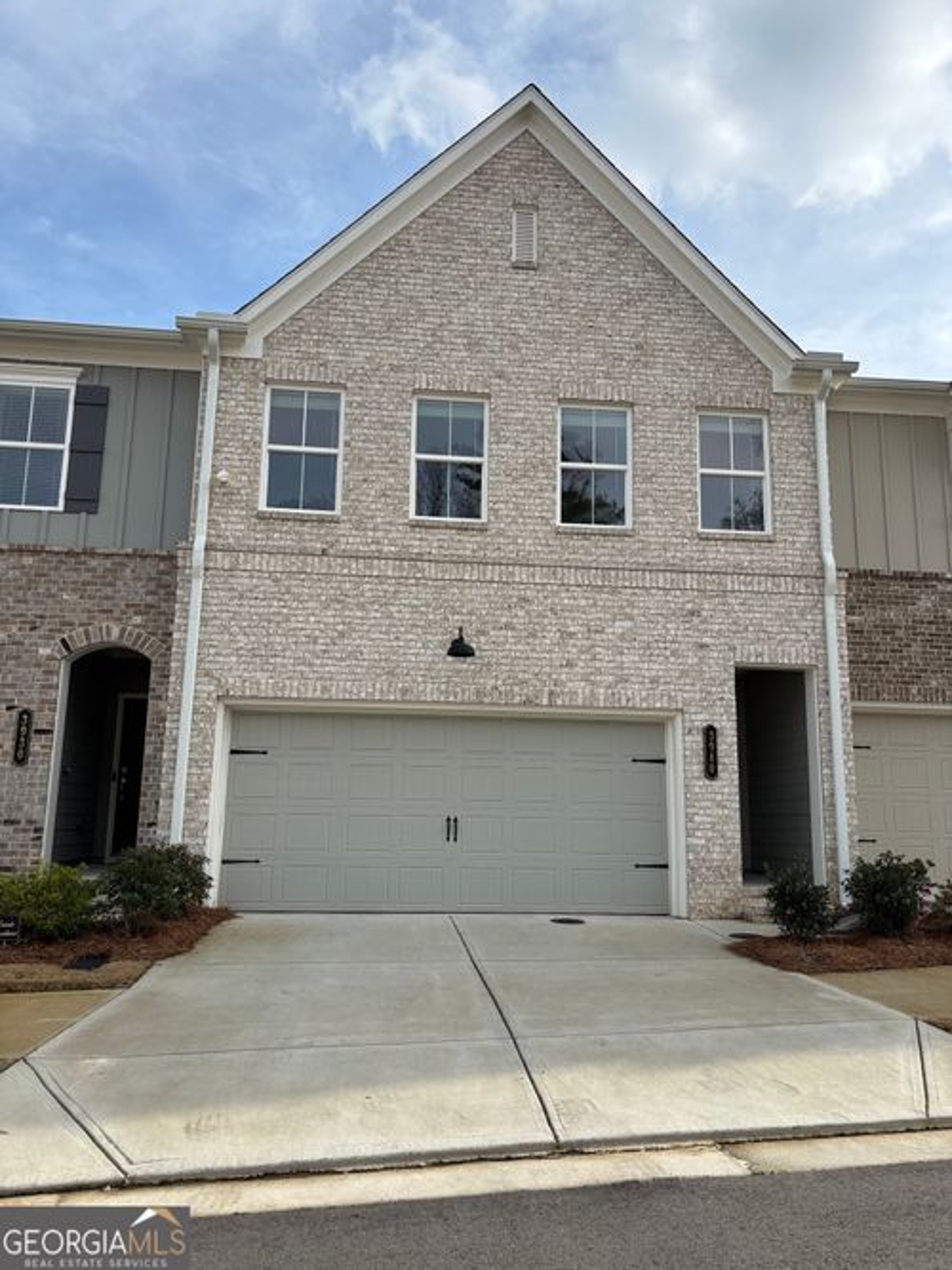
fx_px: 954
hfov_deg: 53.0
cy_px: 635
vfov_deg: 67.3
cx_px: 476
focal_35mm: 26
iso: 50
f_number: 1.6
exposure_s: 1/2062
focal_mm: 5.96
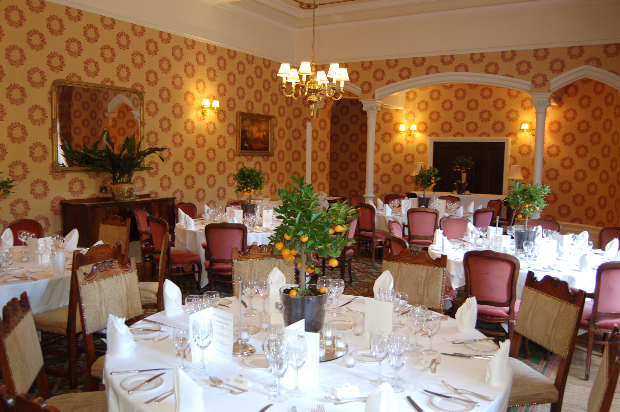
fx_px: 516
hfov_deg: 62.0
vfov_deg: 43.5
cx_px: 310
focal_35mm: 30
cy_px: 206
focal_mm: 20
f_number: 3.8
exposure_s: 1/20
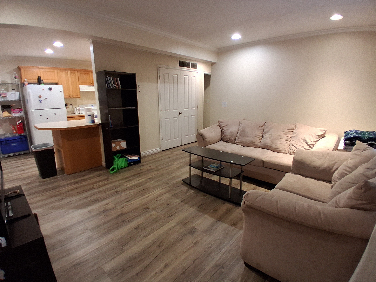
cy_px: 141
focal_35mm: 17
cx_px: 188
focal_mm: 1.4
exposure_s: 1/40
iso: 320
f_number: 2.2
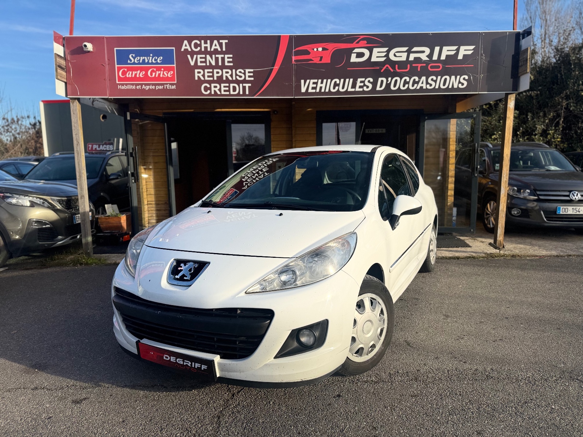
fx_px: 404
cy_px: 218
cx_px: 292
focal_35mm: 24
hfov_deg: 71.6
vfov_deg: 56.8
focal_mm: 6.76
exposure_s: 1/5814
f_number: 1.78
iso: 80
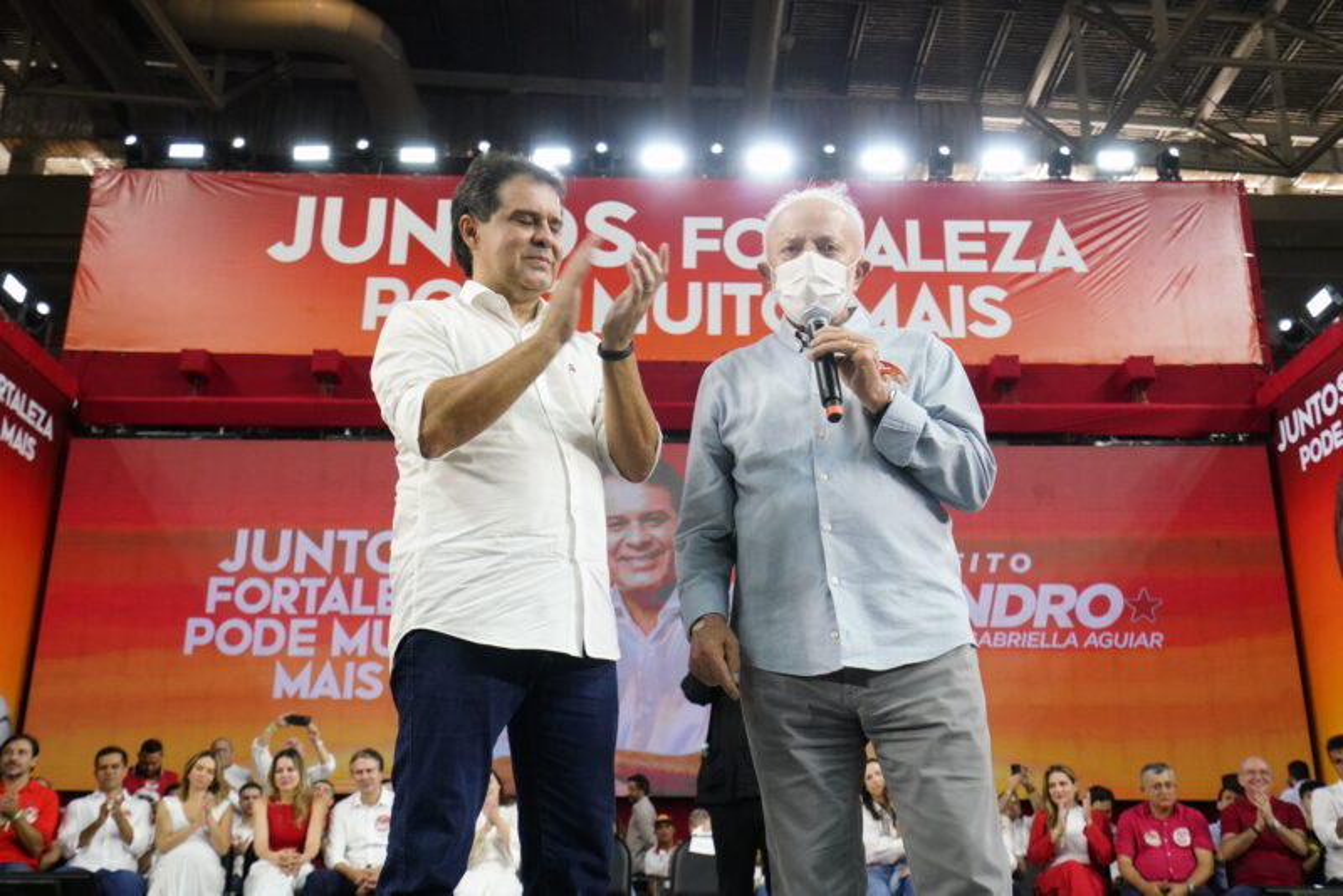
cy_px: 448
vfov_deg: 37.9
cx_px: 672
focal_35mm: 35
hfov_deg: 54.4
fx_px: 1306
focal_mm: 35
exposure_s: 1/160
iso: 6400
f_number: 7.1
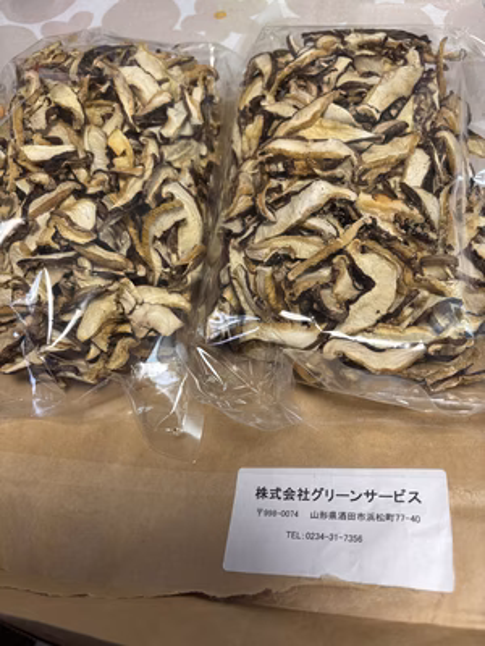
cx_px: 242
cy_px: 323
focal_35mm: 26
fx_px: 486
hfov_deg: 53.1
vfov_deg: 67.3
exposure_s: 1/50
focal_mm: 5.96
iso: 80
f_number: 1.6
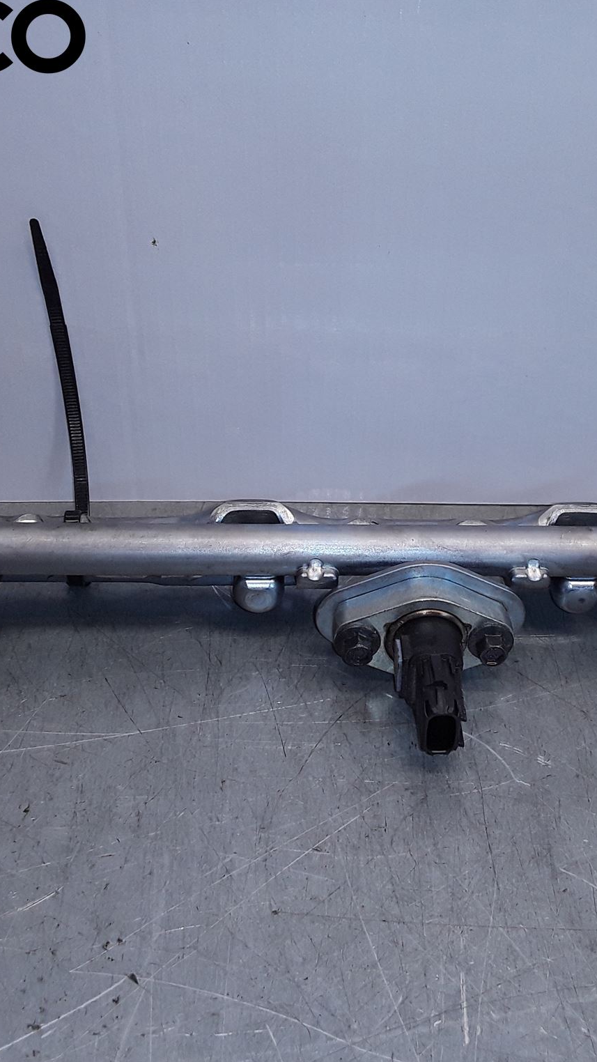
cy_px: 533
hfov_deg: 28.9
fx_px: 1154
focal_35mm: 41
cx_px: 371
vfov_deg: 49.4
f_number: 1.9
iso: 40
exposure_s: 1/174
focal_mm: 2.91
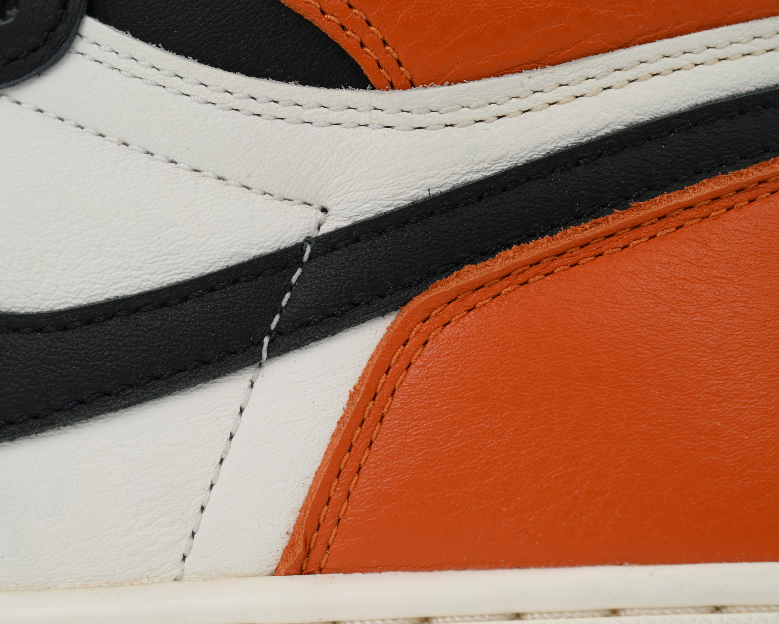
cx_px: 387
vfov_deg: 13.8
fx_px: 2582
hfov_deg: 17.2
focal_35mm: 112
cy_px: 312
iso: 400
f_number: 13
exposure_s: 1/100
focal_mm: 99
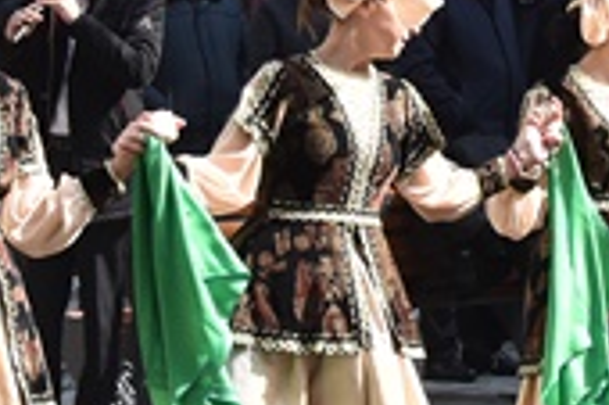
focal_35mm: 205
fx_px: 3465
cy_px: -131
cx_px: 1007
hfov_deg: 9.7
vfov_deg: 6.6
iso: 640
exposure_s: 1/640
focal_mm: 34
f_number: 6.3
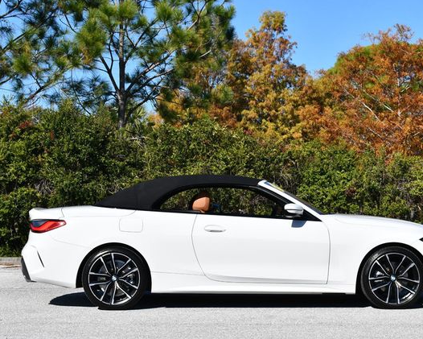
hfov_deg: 23.8
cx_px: 244
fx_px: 1002
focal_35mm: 80
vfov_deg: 19.2
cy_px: 171
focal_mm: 35
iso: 100
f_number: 9
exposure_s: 1/320
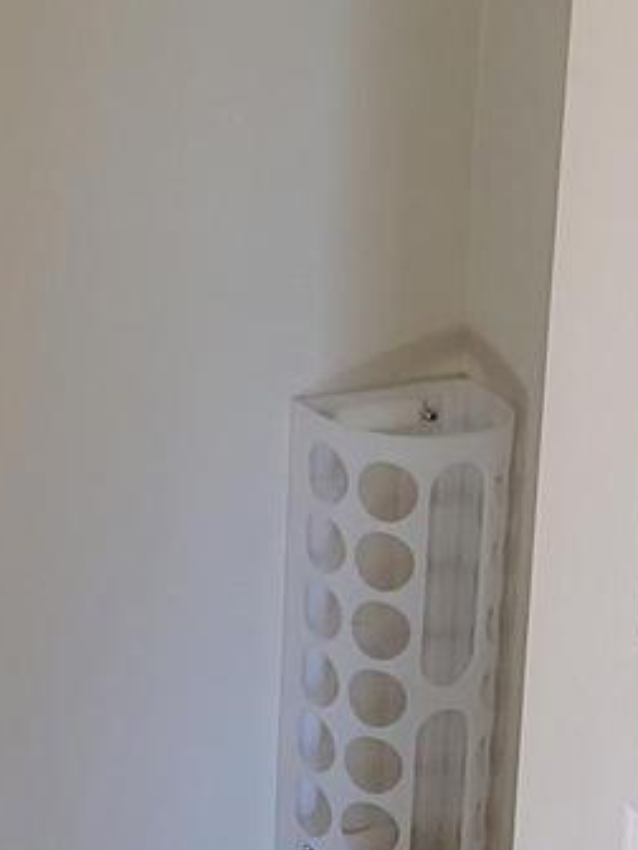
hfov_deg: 12.1
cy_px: 352
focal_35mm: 119
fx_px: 2924
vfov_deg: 16.5
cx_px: -177
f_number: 1.8
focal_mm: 5.4
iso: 250
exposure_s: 1/119
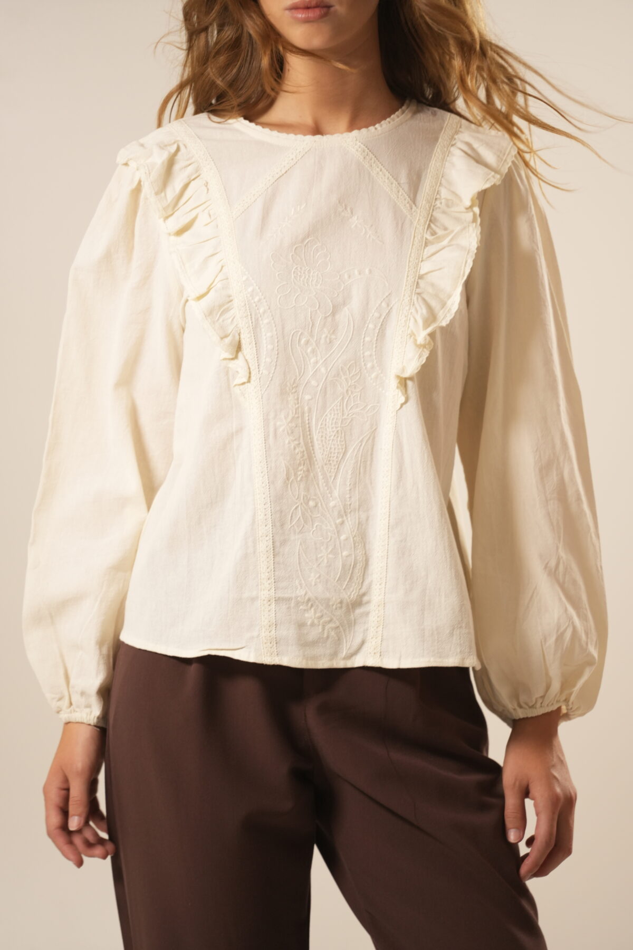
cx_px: 316
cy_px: 475
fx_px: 5275
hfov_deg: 6.9
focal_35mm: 200
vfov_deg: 10.3
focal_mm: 200
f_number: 4
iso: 1250
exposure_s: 1/125
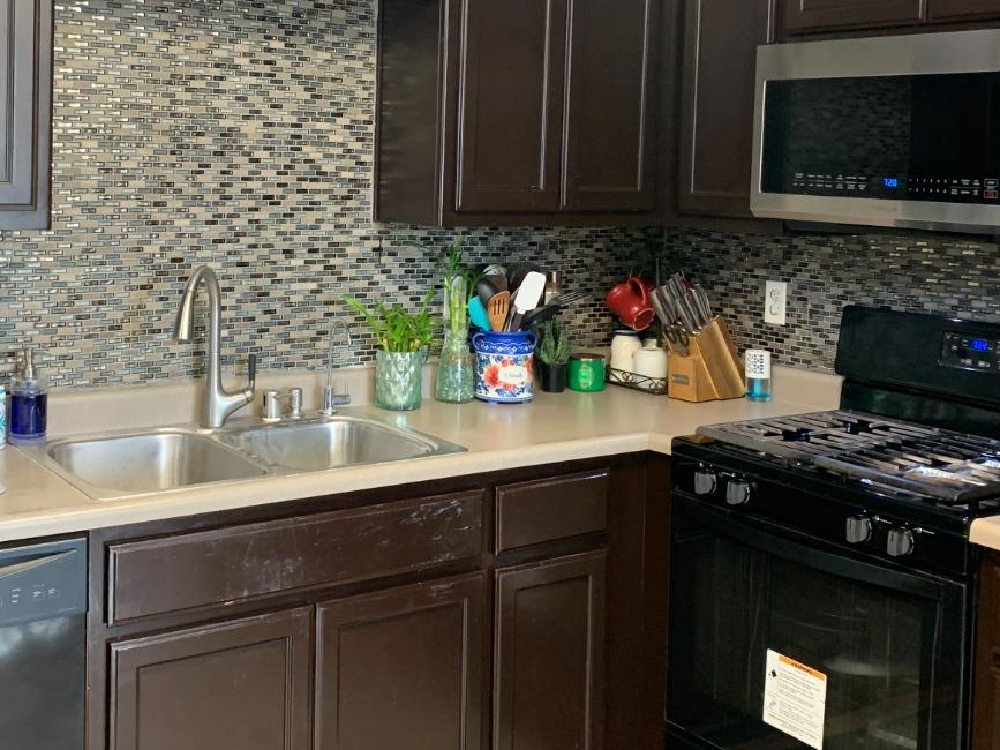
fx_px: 1300
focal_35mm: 45
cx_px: 433
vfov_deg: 31.7
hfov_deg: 42.0
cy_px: 214
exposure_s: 1/60
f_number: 1.8
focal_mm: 4.25
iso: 200
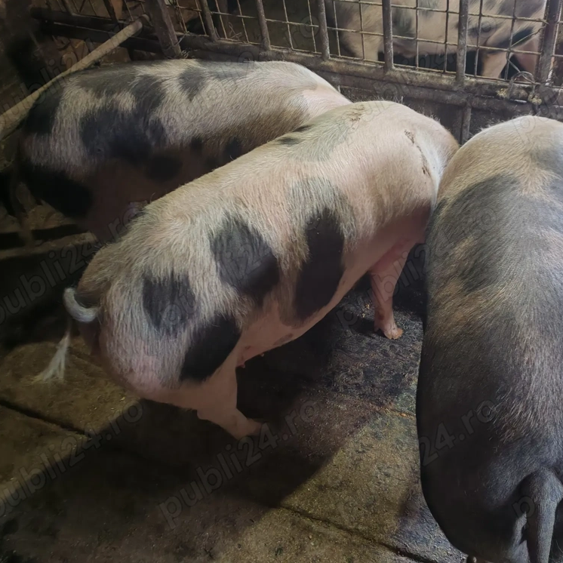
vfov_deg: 51.1
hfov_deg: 50.9
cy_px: 281
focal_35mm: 32
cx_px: 327
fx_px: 589
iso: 800
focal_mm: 5.52
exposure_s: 1/20
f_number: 1.95
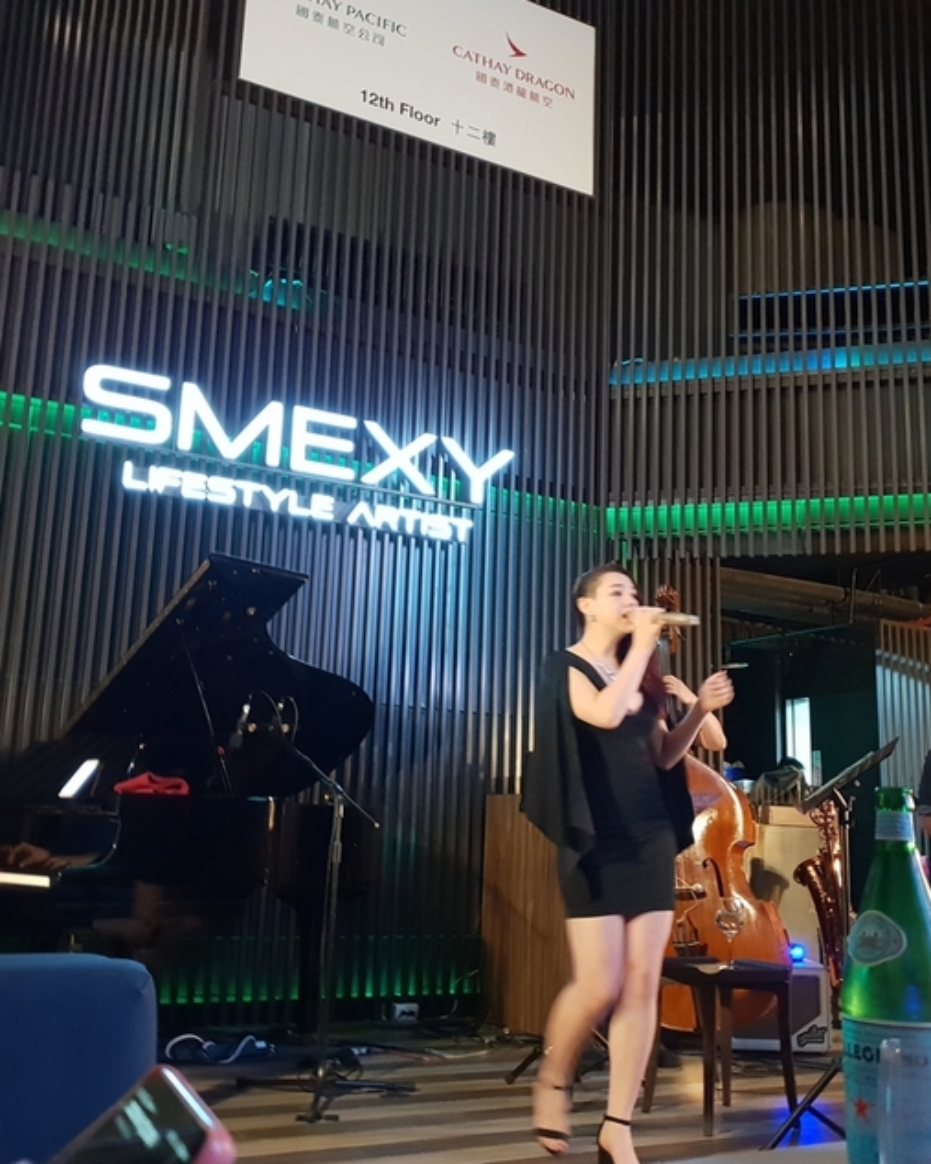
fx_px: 1171
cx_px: 494
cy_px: 581
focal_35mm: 34
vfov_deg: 52.9
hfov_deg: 43.3
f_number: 1.5
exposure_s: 1/10
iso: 500
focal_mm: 4.3
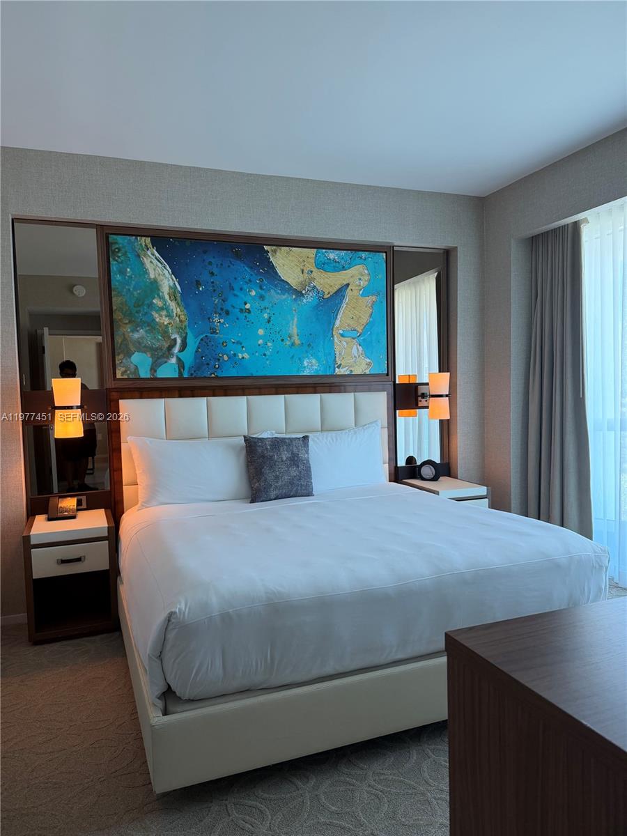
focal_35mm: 24
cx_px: 314
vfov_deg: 71.6
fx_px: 580
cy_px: 418
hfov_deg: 56.8
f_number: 1.78
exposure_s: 1/120
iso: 160
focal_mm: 6.76
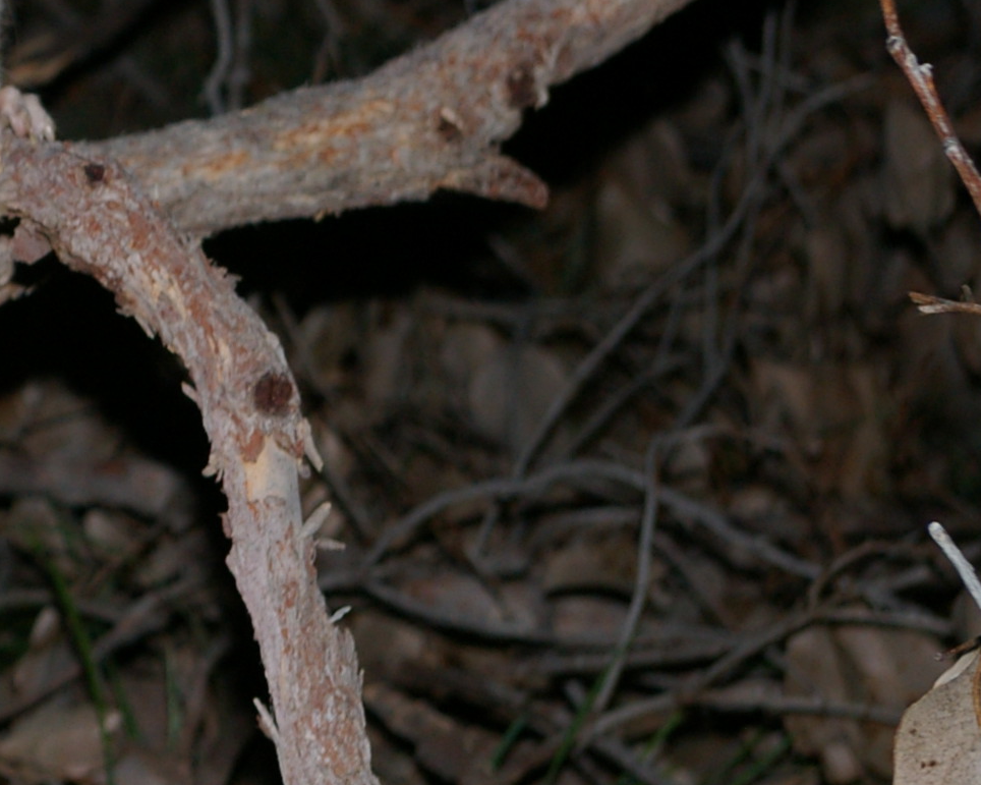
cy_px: 248
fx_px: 7010
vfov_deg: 6.4
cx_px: -395
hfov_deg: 7.9
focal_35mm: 241
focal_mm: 55
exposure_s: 1/60
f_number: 8
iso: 400
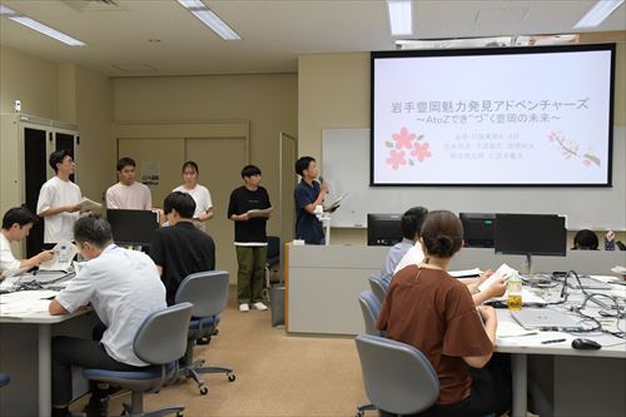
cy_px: 208
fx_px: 626
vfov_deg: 36.8
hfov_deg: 53.1
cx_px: 313
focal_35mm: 36
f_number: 5.6
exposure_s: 1/320
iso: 2500
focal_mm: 24
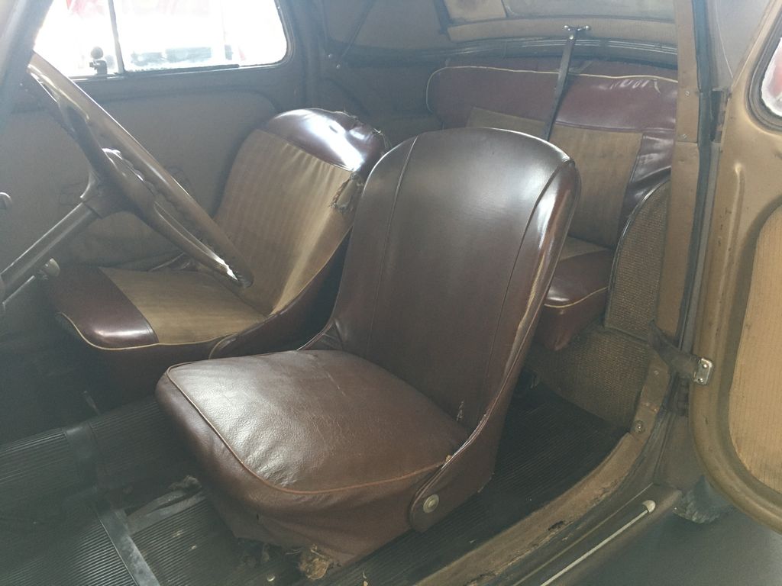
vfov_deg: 48.2
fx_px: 655
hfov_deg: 61.7
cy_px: 293
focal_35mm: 29
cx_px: 391
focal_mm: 4.15
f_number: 2.2
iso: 160
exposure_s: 1/33
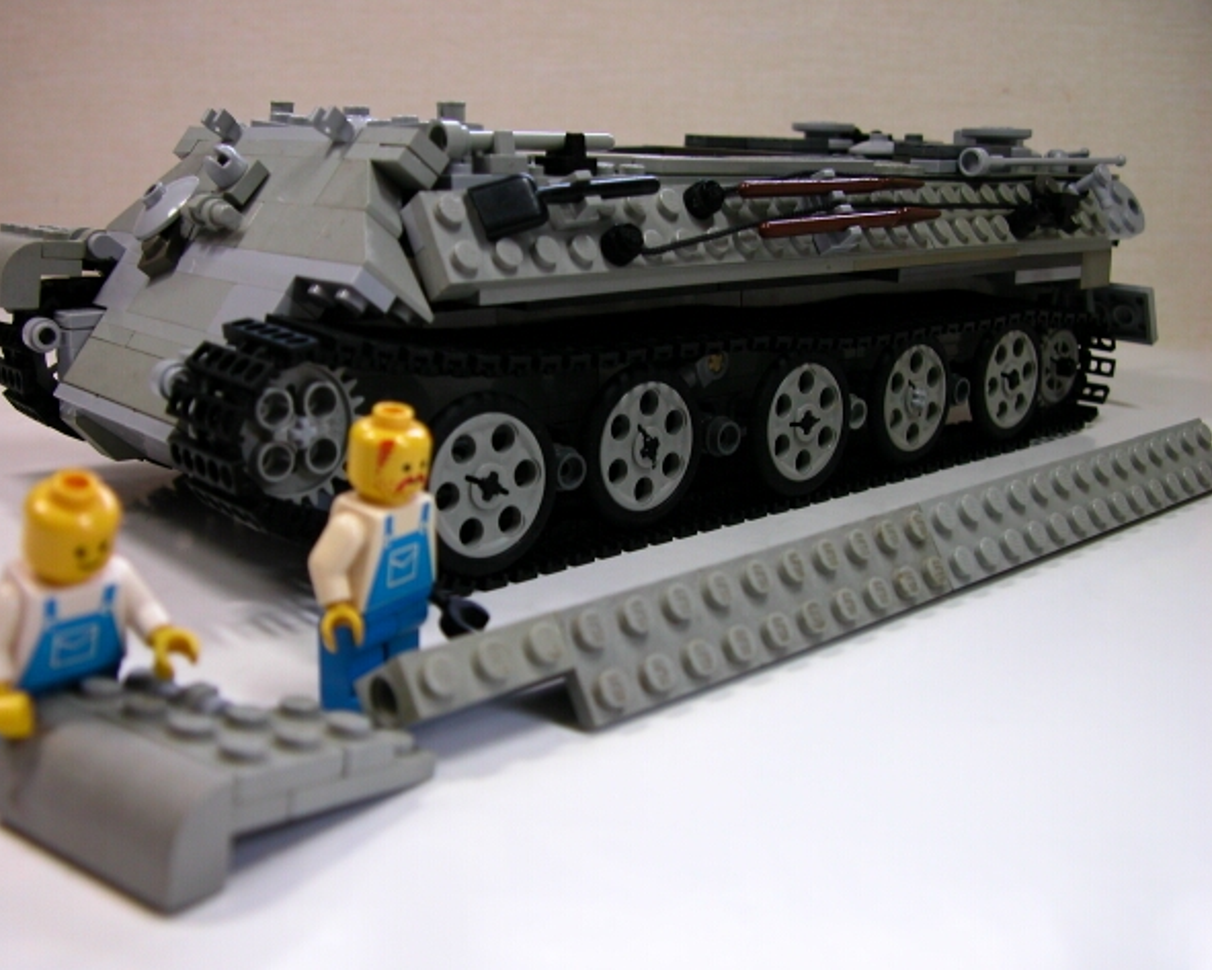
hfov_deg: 49.0
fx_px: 1327
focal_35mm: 37
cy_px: 490
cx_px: 558
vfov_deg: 40.1
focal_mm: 8.9
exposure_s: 1/48
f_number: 2.8
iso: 100
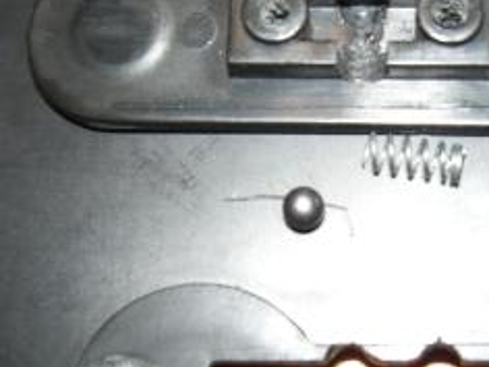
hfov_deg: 26.7
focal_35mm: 72
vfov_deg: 20.4
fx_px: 1017
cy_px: 245
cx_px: 365
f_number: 2.8
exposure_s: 1/60
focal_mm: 7.9
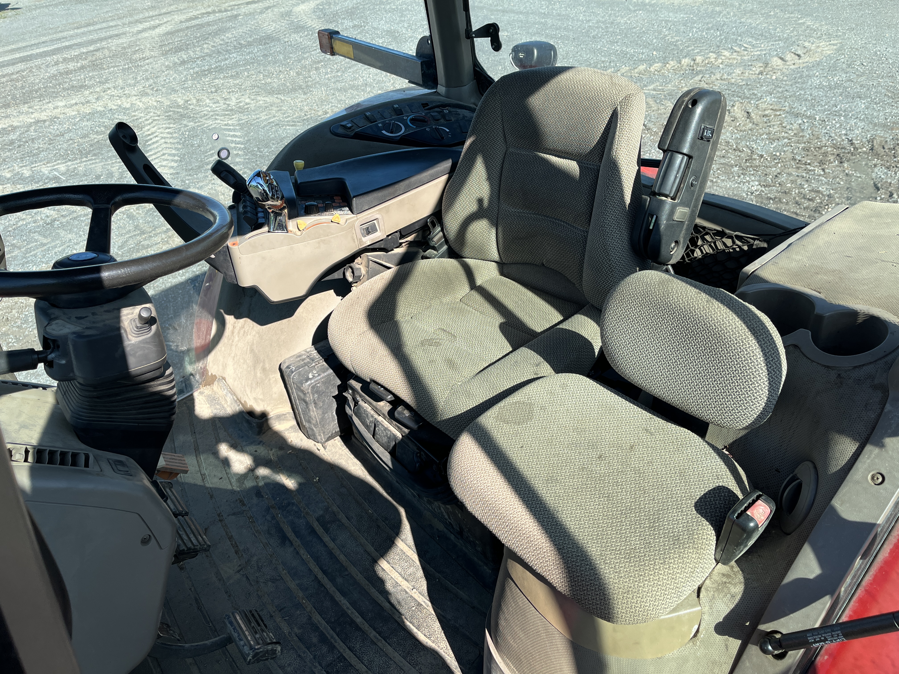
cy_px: 337
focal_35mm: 26
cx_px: 450
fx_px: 675
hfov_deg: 67.3
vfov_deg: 53.1
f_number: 1.6
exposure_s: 1/1106
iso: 50
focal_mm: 5.1
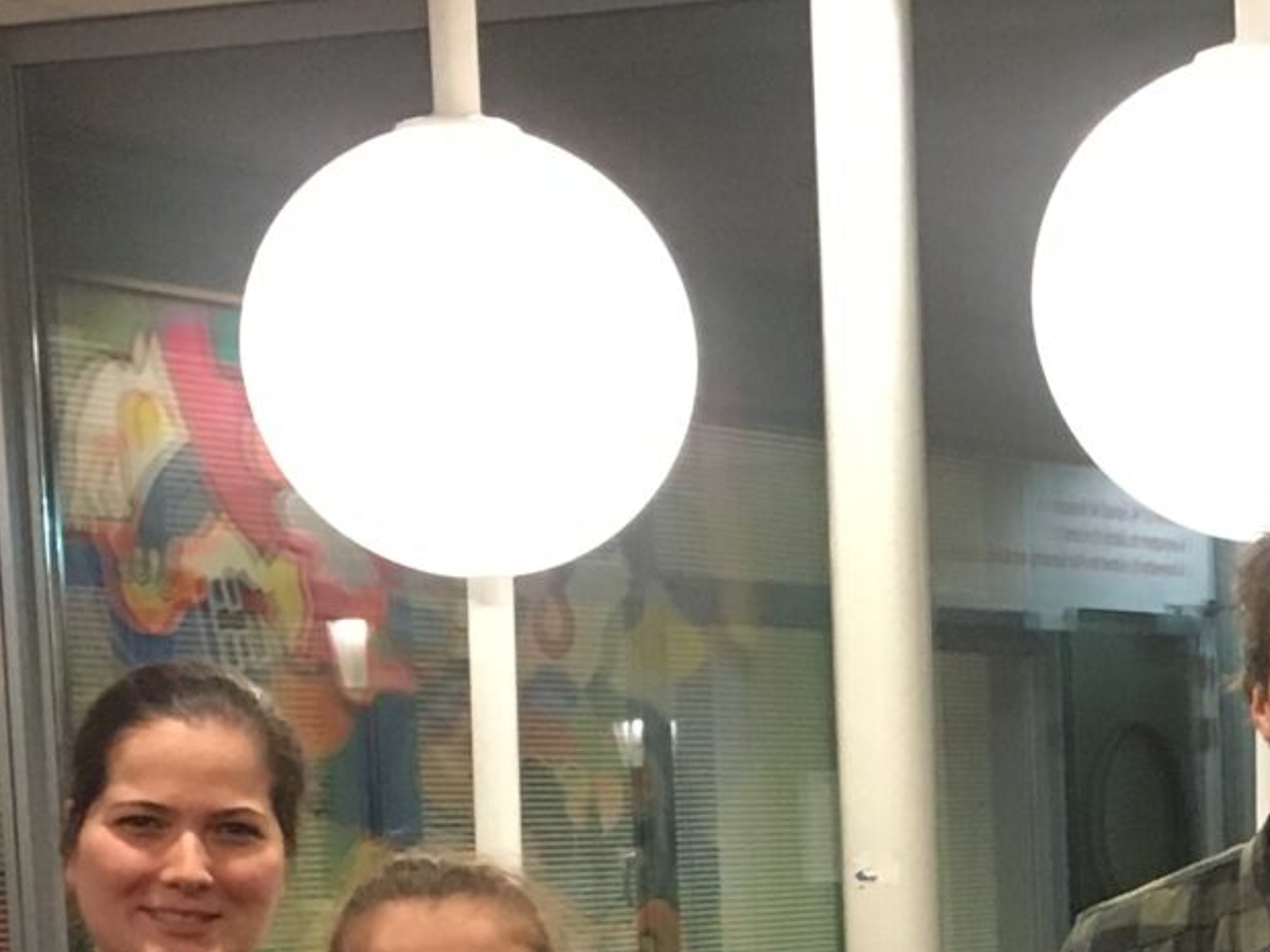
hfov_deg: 15.9
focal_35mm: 120
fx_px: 4402
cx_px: 1430
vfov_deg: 11.9
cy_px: 1342
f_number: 2.2
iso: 200
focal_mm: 4.15
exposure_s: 1/25
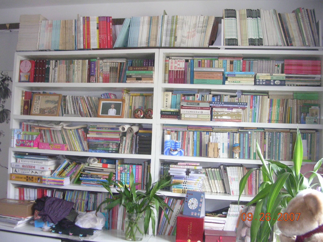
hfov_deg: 49.0
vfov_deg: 37.7
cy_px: 121
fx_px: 355
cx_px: 162
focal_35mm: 38
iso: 200
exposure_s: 1/16.2
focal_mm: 5.8
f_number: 2.8
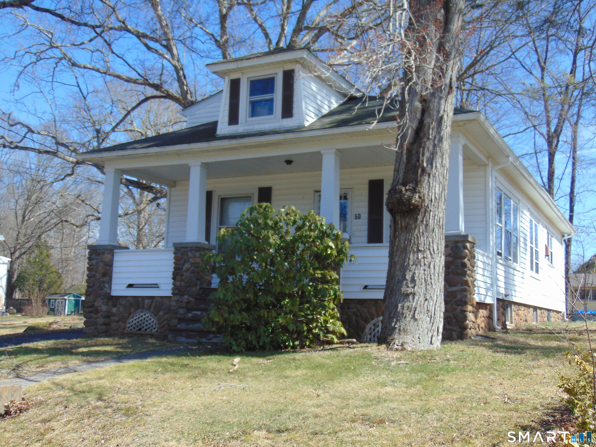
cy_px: 224
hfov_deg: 44.8
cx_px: 298
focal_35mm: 42
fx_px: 723
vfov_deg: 34.3
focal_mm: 7.6
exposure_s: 1/500
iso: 80
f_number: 3.3
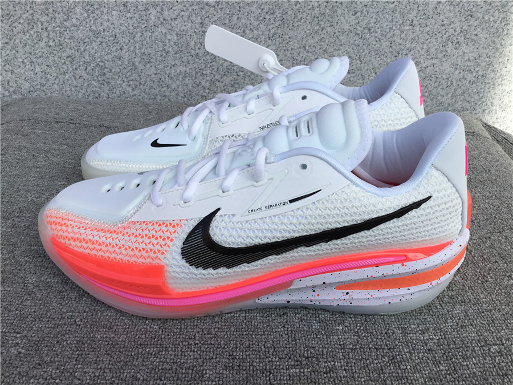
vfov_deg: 45.4
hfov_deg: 58.4
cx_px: 256
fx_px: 459
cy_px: 192
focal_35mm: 31
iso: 25
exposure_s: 1/831
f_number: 2.4
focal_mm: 3.3
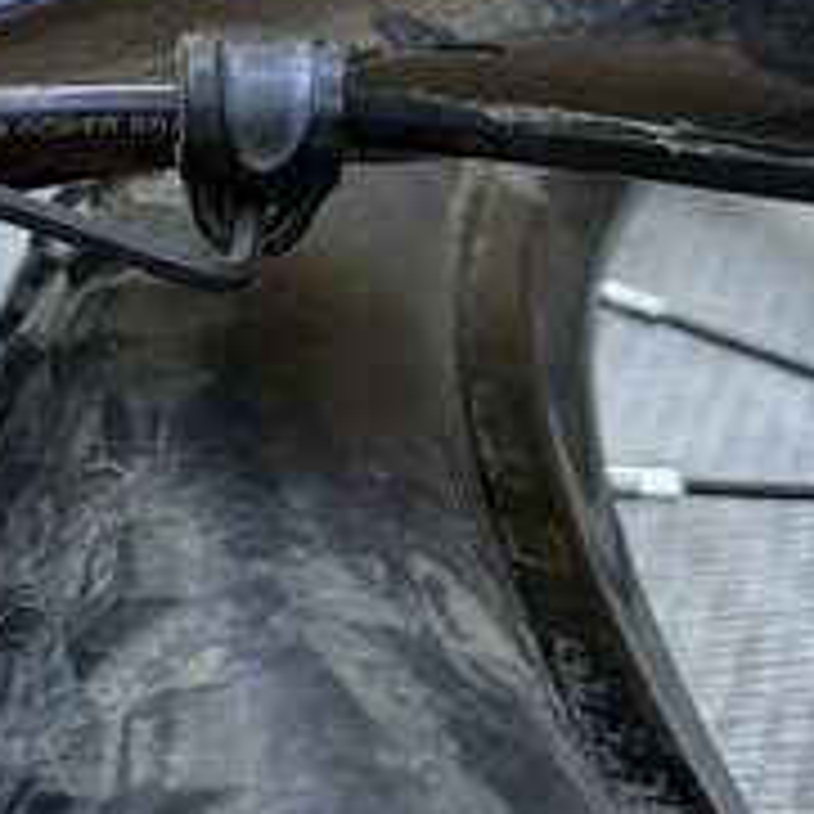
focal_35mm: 75
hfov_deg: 22.2
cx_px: 9
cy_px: -76
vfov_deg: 21.9
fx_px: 1995
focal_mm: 5.96
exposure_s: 1/233
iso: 64
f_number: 1.6
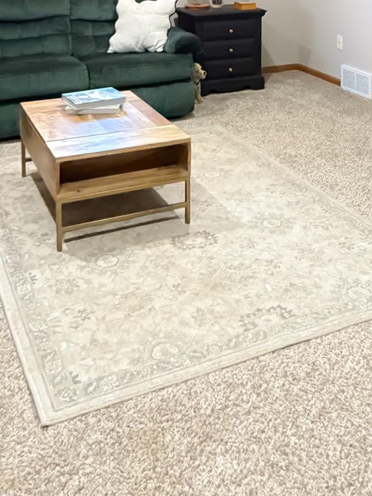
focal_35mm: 48
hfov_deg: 30.1
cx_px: 235
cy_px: -44
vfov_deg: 34.5
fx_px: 688
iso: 1000
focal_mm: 2.22
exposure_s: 1/60
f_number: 2.2
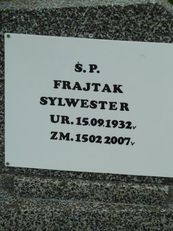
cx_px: 86
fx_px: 1053
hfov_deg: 9.4
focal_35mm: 158
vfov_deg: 12.5
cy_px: 116
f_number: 4.5
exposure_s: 1/250
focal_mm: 25.9
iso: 80
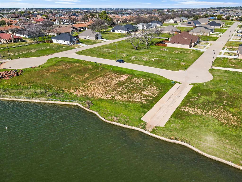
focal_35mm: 24
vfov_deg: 56.8
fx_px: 168
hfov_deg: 71.6
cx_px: 121
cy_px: 91
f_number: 2.8
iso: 100
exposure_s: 1/1000
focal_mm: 4.5
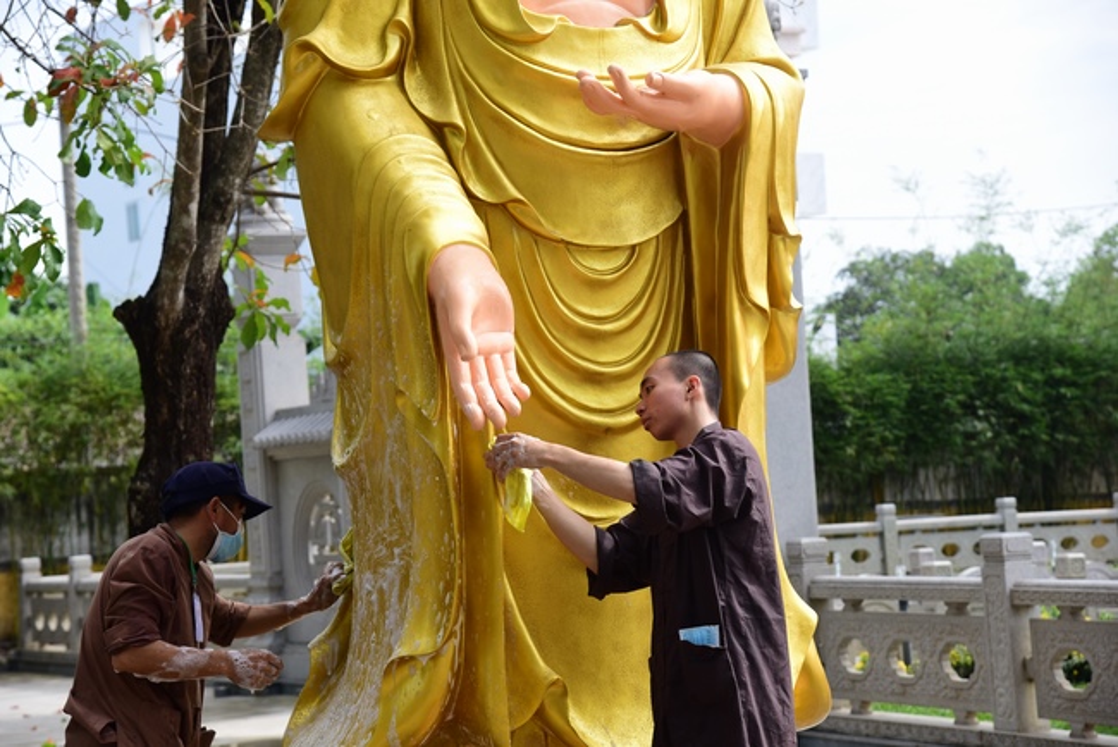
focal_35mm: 82
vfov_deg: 16.7
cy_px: 374
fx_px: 2548
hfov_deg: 24.8
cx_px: 559
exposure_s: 1/320
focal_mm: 82
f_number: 6.3
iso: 200
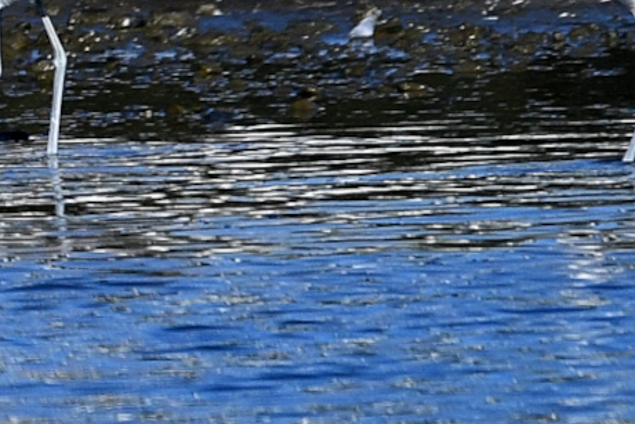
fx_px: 58929
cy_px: 13
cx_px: -792
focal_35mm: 3340
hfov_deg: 0.6
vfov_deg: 0.4
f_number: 6.3
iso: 200
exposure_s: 1/2000
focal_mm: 600
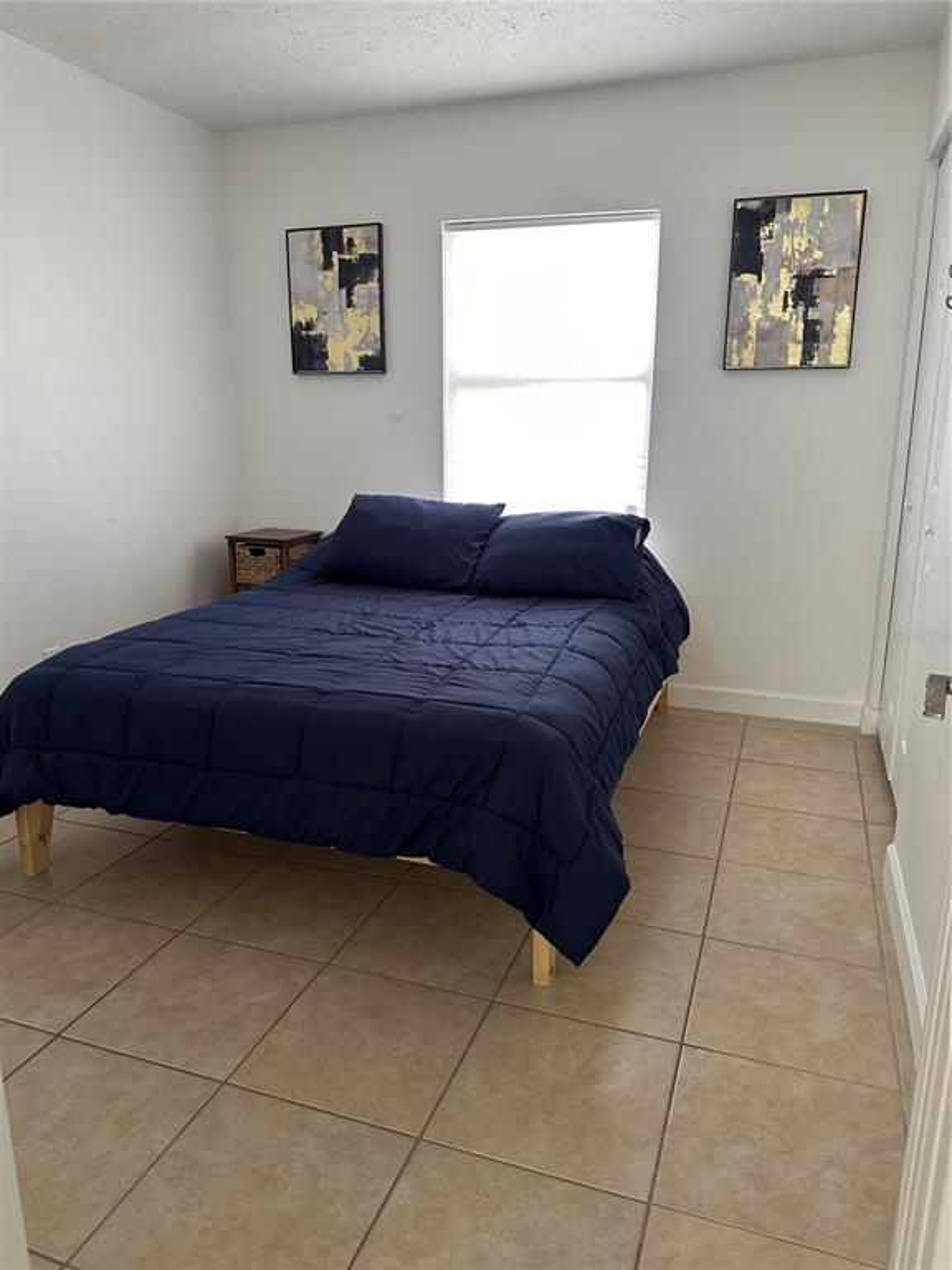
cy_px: 635
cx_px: 476
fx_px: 880
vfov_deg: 71.6
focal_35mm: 24
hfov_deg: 56.8
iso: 250
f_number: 1.78
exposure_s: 1/85
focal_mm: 6.86
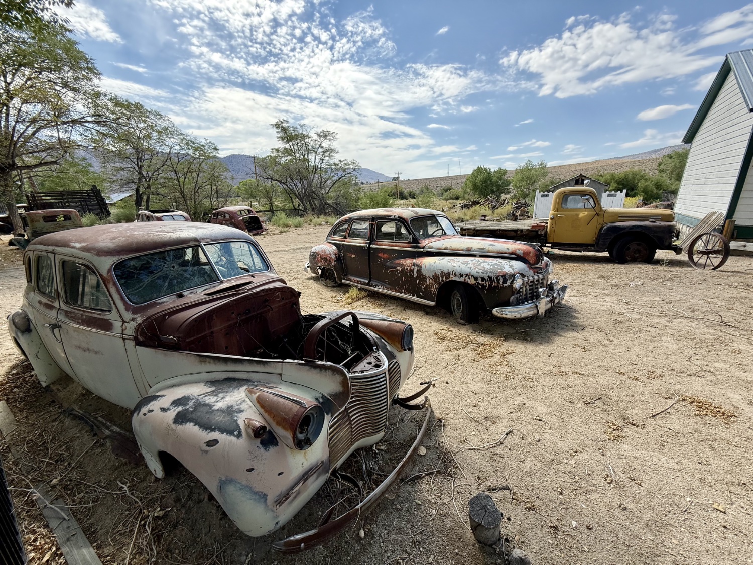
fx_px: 305
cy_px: 282
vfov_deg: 85.7
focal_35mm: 14
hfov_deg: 102.1
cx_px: 376
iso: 64
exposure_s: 1/876
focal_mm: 2.22
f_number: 2.2
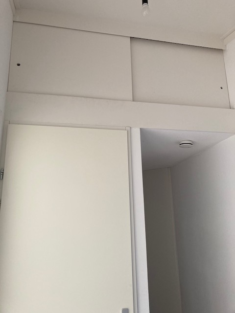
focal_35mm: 28
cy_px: 156
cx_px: 118
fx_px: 253
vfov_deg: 63.4
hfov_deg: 49.7
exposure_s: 1/83
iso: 80
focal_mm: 3.99
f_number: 1.8
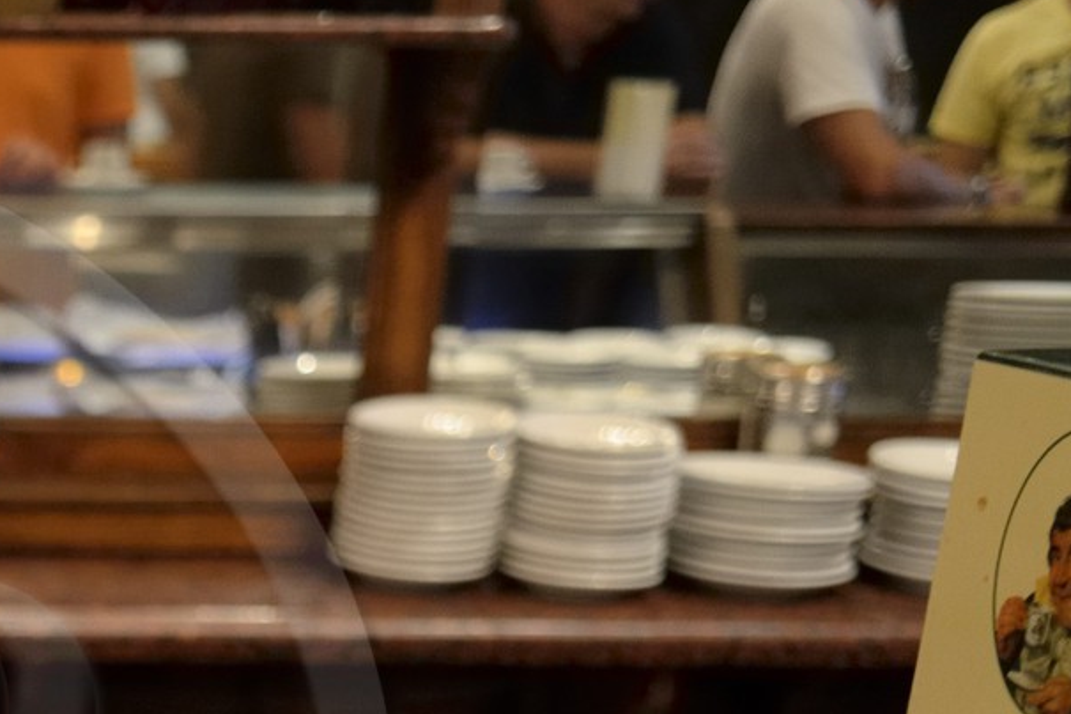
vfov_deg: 17.5
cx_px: -331
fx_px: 2201
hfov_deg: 23.9
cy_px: 865
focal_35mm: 74
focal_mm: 18.5
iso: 800
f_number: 3.2
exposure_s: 1/15
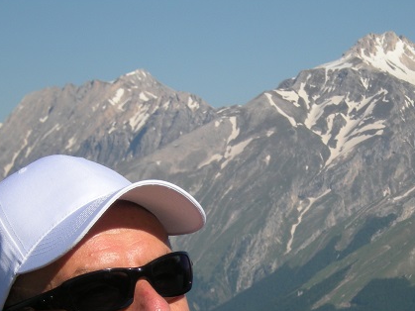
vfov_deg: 8.0
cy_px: 280
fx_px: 2229
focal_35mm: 186
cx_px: 276
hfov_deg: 10.6
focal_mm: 17
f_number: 5.6
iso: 64
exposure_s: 1/434
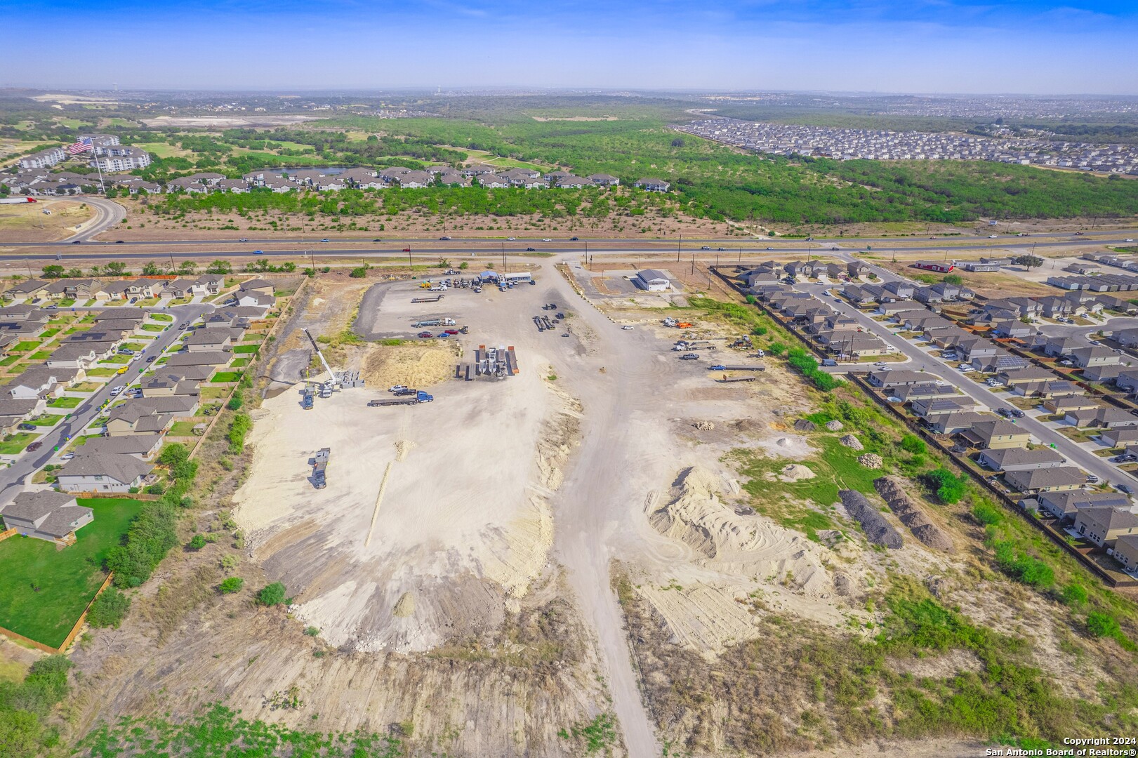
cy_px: 379
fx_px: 695
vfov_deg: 57.2
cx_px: 569
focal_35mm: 22
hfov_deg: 78.6
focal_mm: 8.38
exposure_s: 1/3000
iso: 120
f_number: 2.8
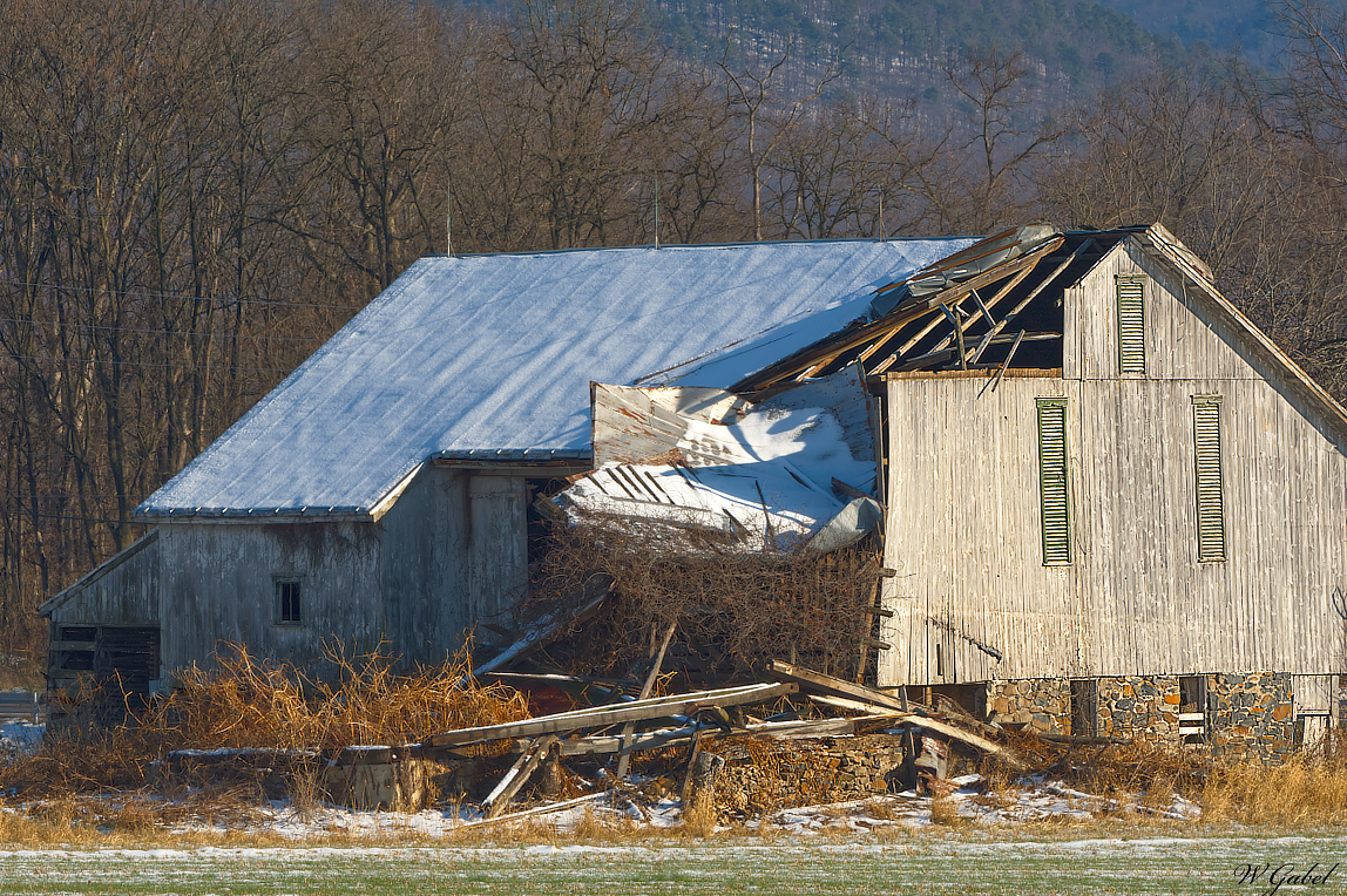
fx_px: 12901
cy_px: 465
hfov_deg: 6.0
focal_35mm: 345
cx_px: 700
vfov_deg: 4.0
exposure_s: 1/1250
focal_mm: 220
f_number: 11
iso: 560
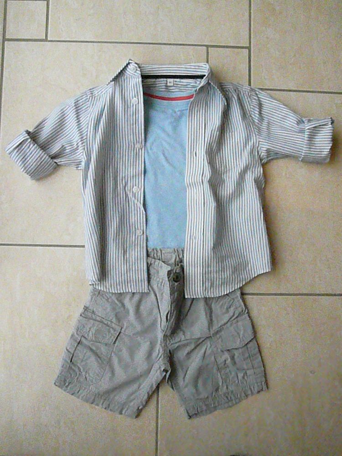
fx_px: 395
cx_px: 171
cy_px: 228
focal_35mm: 30
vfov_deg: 60.0
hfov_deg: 46.8
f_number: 8
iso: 3200
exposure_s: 1/125
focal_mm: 4.9
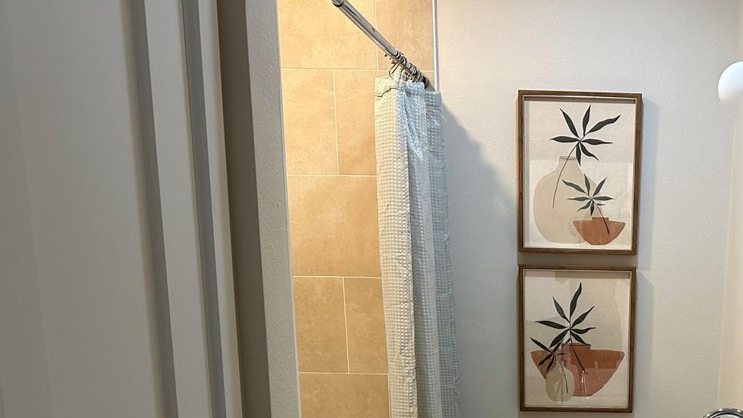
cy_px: 453
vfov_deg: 25.8
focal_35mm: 43
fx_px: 847
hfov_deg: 44.9
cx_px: 601
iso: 200
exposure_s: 1/121
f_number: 1.78
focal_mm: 6.86
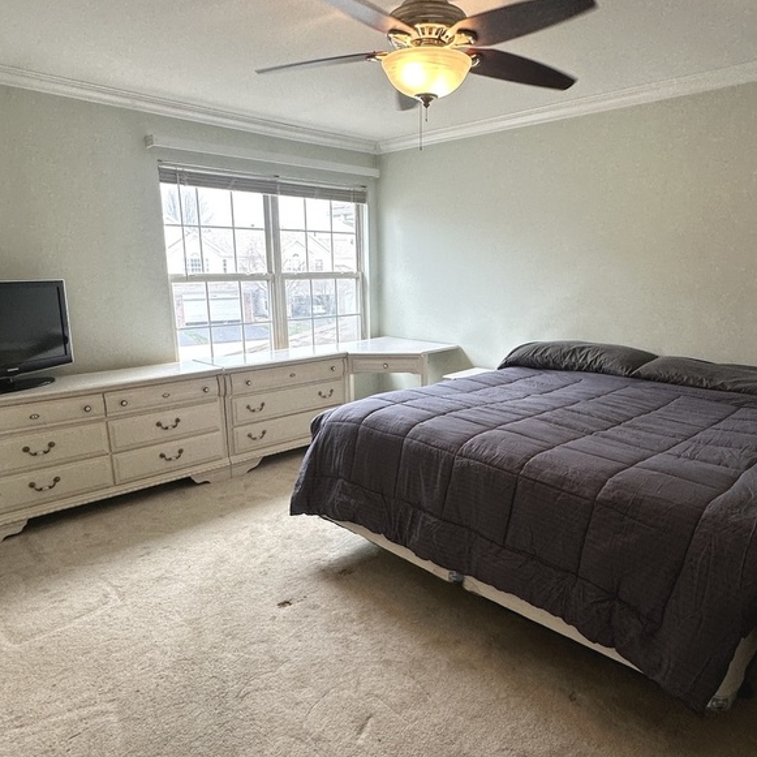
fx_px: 569
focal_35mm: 23
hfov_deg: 67.2
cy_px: 393
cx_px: 409
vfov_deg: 67.2
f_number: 2.2
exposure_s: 1/120
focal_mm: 2.22
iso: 125
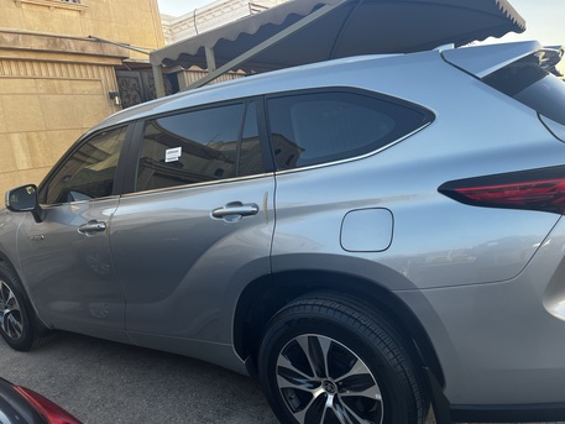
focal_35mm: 26
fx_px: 424
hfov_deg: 67.3
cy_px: 212
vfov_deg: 53.1
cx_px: 282
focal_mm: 5.1
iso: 50
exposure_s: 1/390
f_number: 1.6
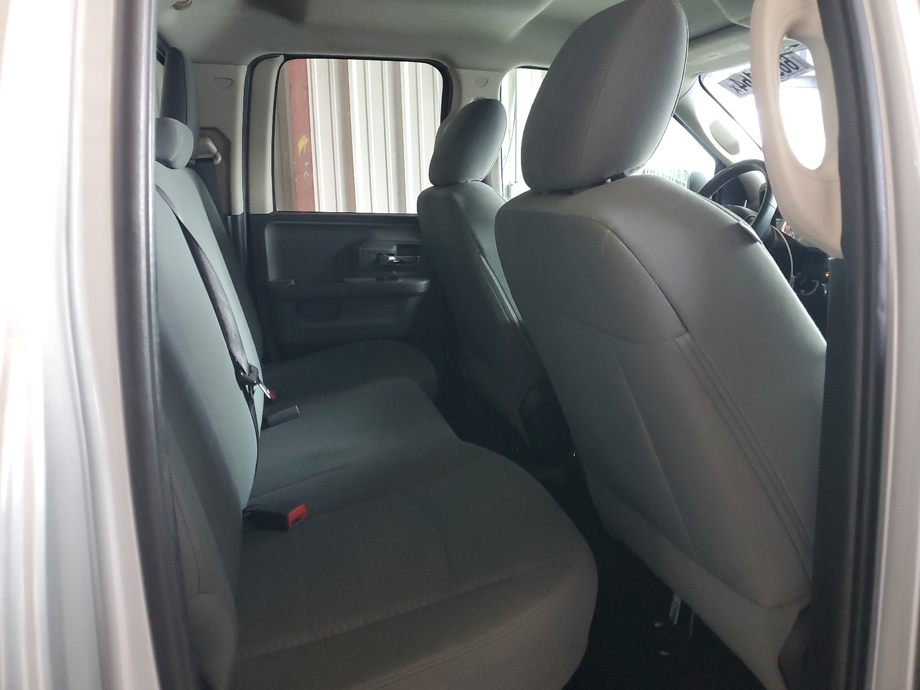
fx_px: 691
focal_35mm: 26
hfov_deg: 67.3
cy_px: 345
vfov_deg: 53.1
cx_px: 460
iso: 223
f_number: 1.5
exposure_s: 1/60.2
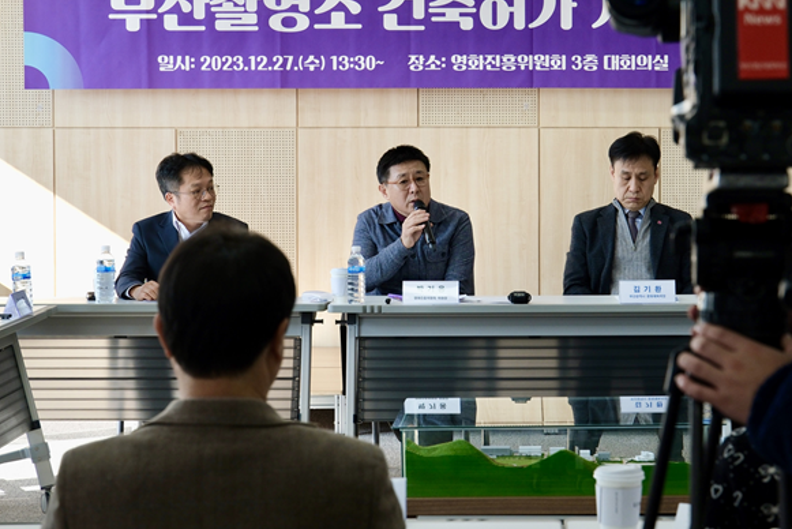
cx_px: 485
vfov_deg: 12.9
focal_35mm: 106
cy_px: 228
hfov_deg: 19.2
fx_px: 2333
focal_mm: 52.5
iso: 640
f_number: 5.6
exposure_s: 1/200
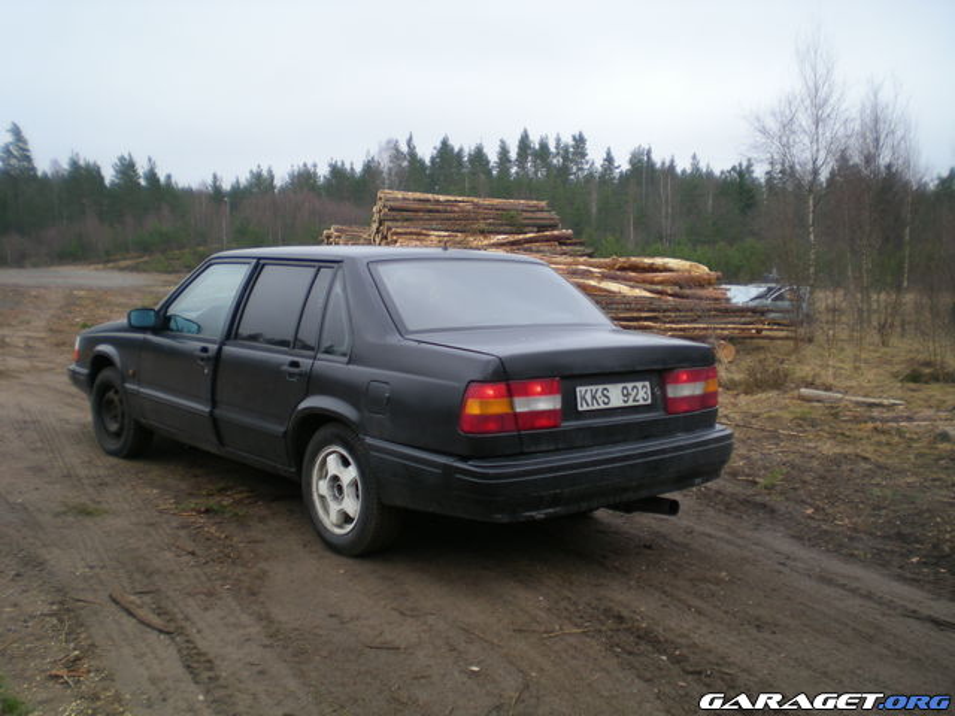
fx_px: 1048
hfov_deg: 49.0
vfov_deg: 37.7
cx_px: 478
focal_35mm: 38
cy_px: 358
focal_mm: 6.3
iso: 50
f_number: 3.1
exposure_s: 1/143
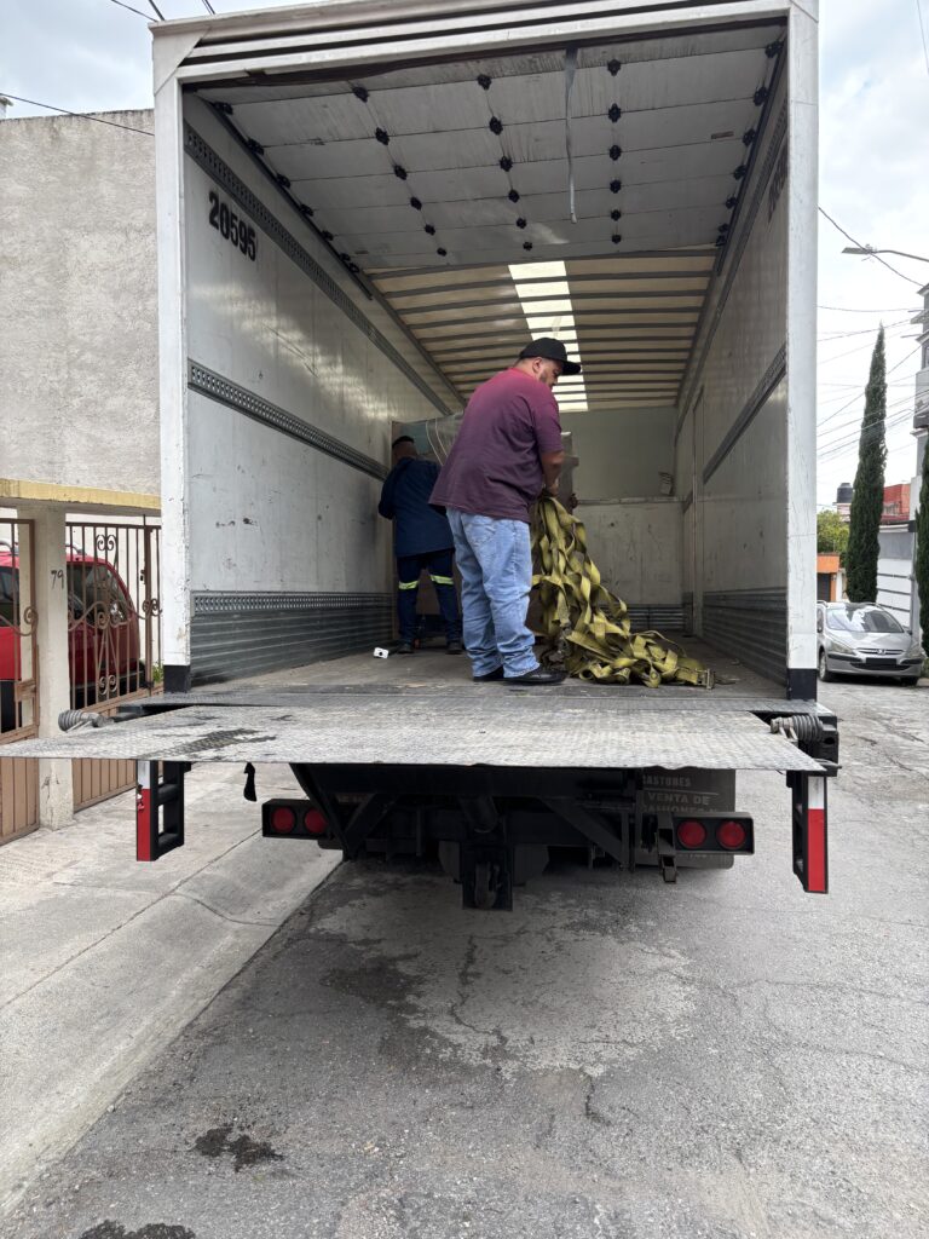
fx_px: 930
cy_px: 620
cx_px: 464
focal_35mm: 26
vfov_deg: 67.3
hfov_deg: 53.1
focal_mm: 5.96
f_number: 1.6
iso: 40
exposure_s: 1/196
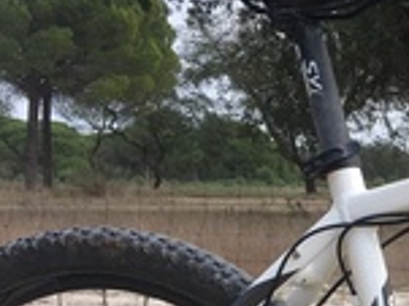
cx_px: 706
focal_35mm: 128
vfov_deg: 11.3
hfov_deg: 13.9
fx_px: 1511
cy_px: 382
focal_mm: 4.15
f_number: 2.2
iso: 25
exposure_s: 1/469
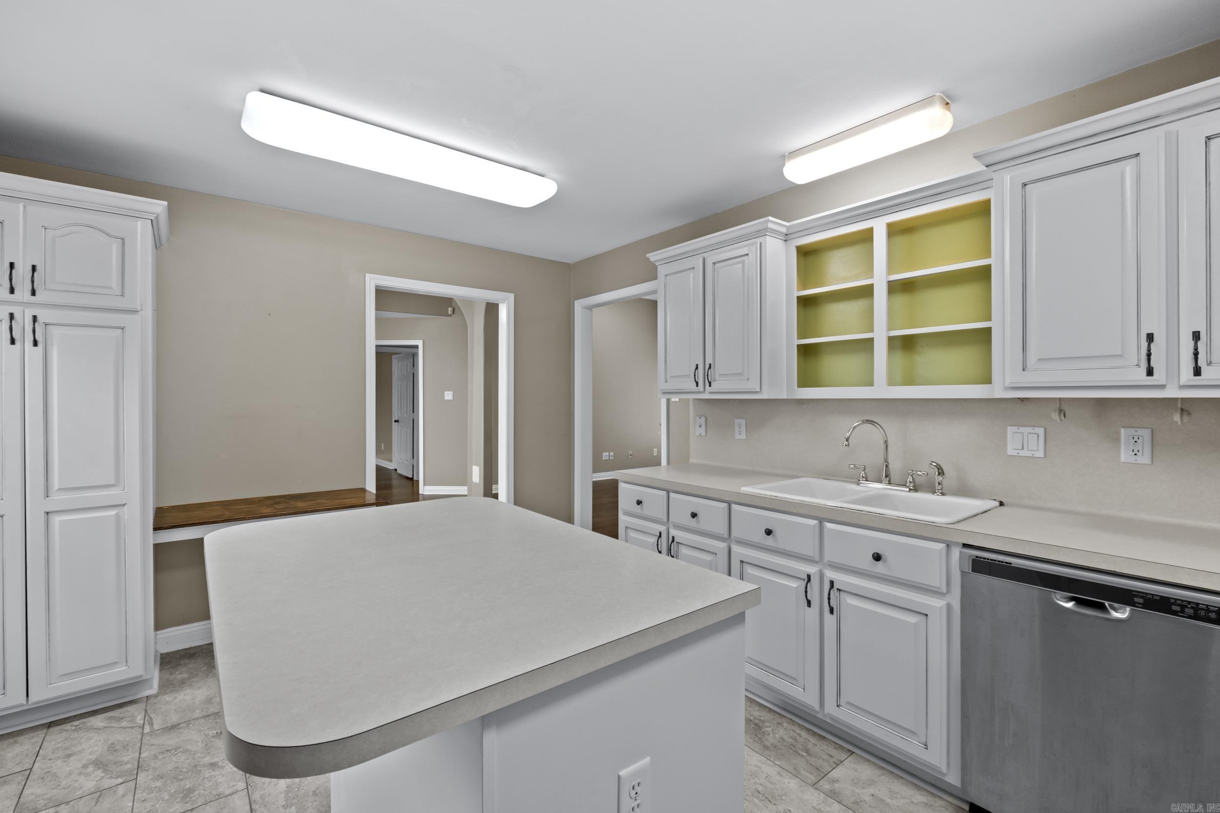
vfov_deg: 77.3
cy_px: 406
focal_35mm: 15
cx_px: 610
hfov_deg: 100.4
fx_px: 508
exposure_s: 1/2.5
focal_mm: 10
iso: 800
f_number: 7.1
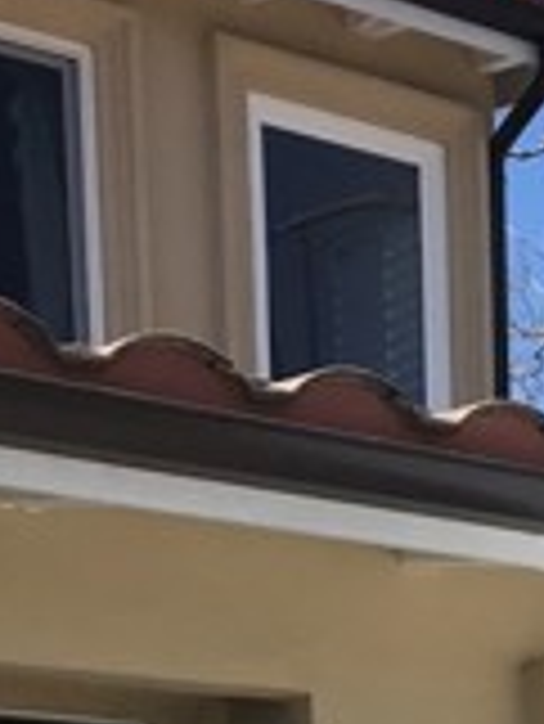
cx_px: 989
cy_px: 1228
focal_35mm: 111
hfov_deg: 12.2
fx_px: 2323
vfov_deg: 15.6
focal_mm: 3.99
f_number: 1.8
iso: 20
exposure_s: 1/2740
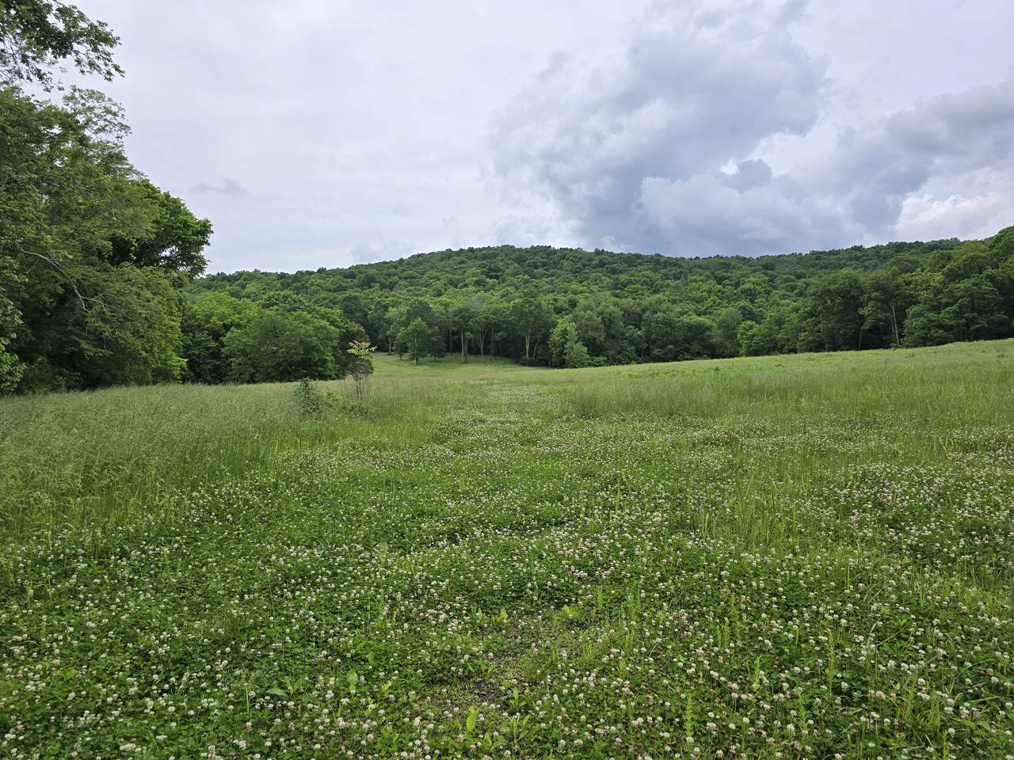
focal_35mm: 23
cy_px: 380
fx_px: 674
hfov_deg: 73.9
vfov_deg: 58.9
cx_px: 507
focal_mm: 6.3
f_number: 1.7
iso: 12
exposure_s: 1/752
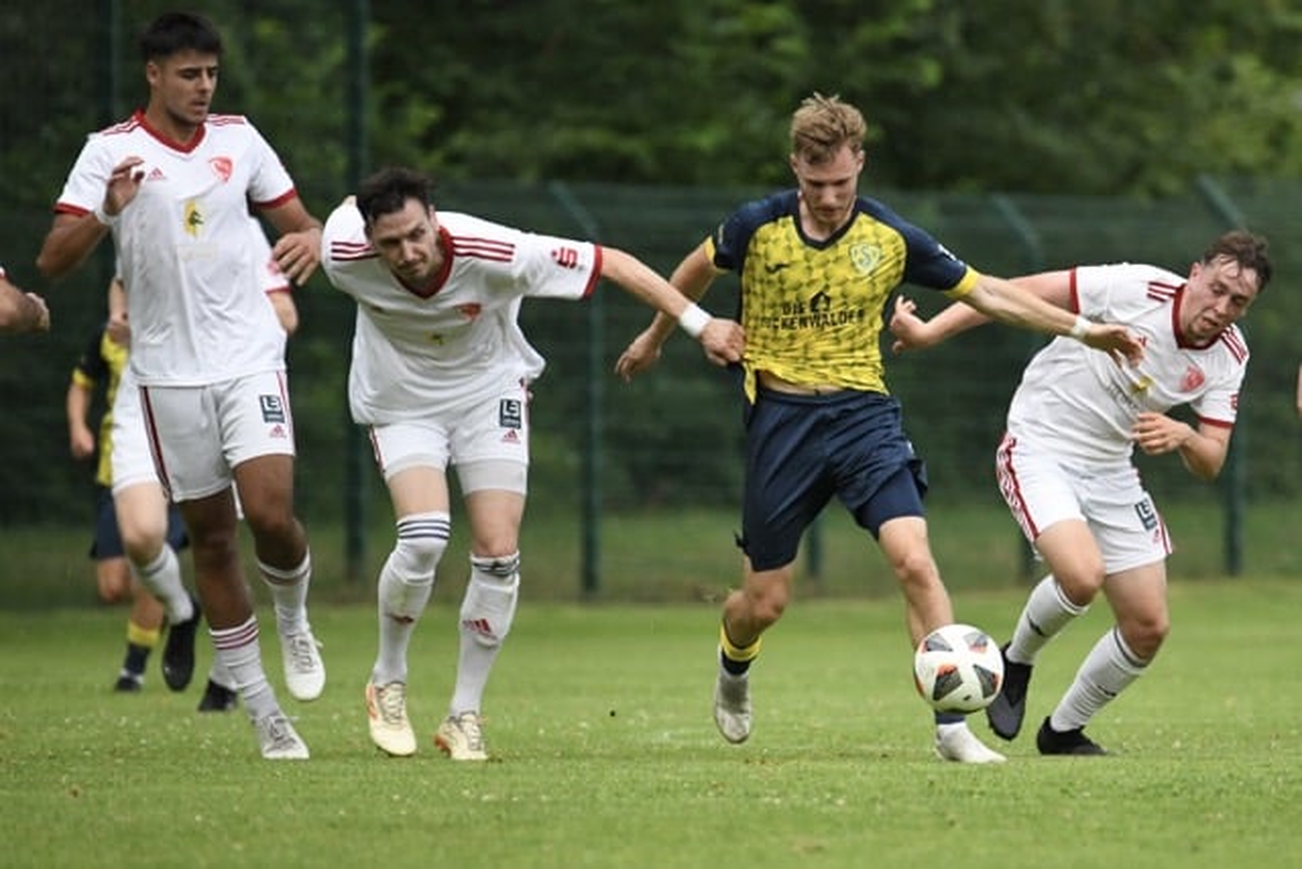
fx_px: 14469
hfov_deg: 5.2
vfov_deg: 3.4
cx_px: 651
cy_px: 434
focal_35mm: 400
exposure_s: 1/1600
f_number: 5.6
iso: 8000
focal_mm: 400
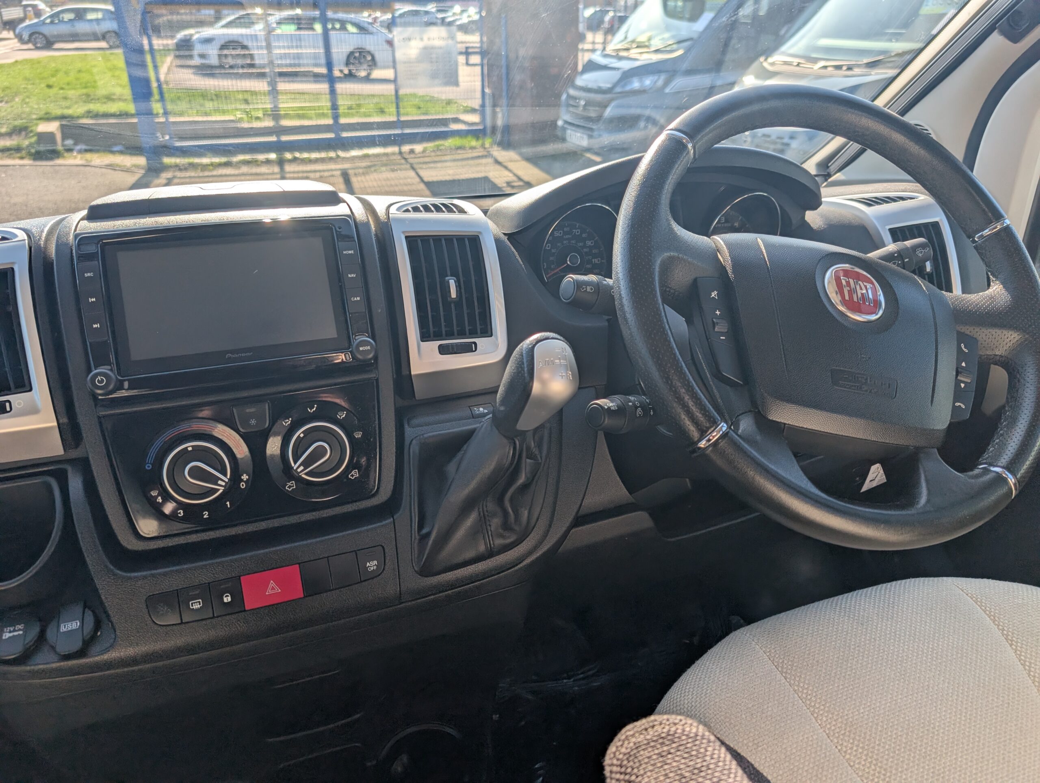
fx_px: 722
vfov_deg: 56.9
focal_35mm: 24
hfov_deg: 71.5
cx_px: 520
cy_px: 392
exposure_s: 1/475
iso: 20
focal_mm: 6.9
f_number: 1.68
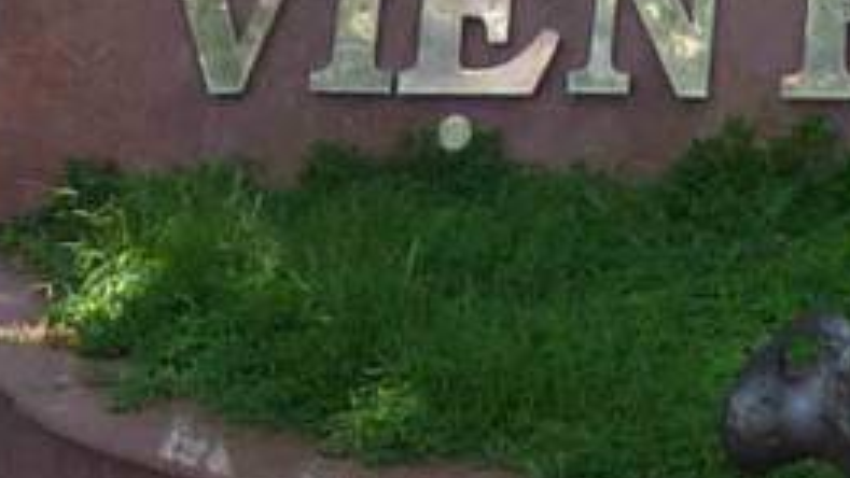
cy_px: -1566
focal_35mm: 166
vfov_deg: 5.9
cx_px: 1438
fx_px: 3742
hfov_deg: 12.1
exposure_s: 1/100
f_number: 4
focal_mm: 4.1
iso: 80
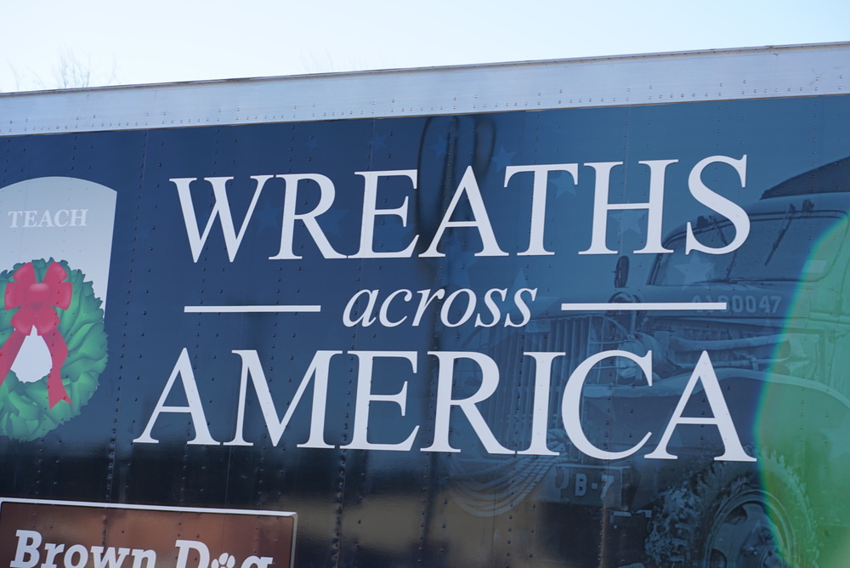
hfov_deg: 23.9
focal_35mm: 85
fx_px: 2008
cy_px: 284
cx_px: 425
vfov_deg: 16.1
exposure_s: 1/160
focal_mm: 85
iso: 100
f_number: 5.6
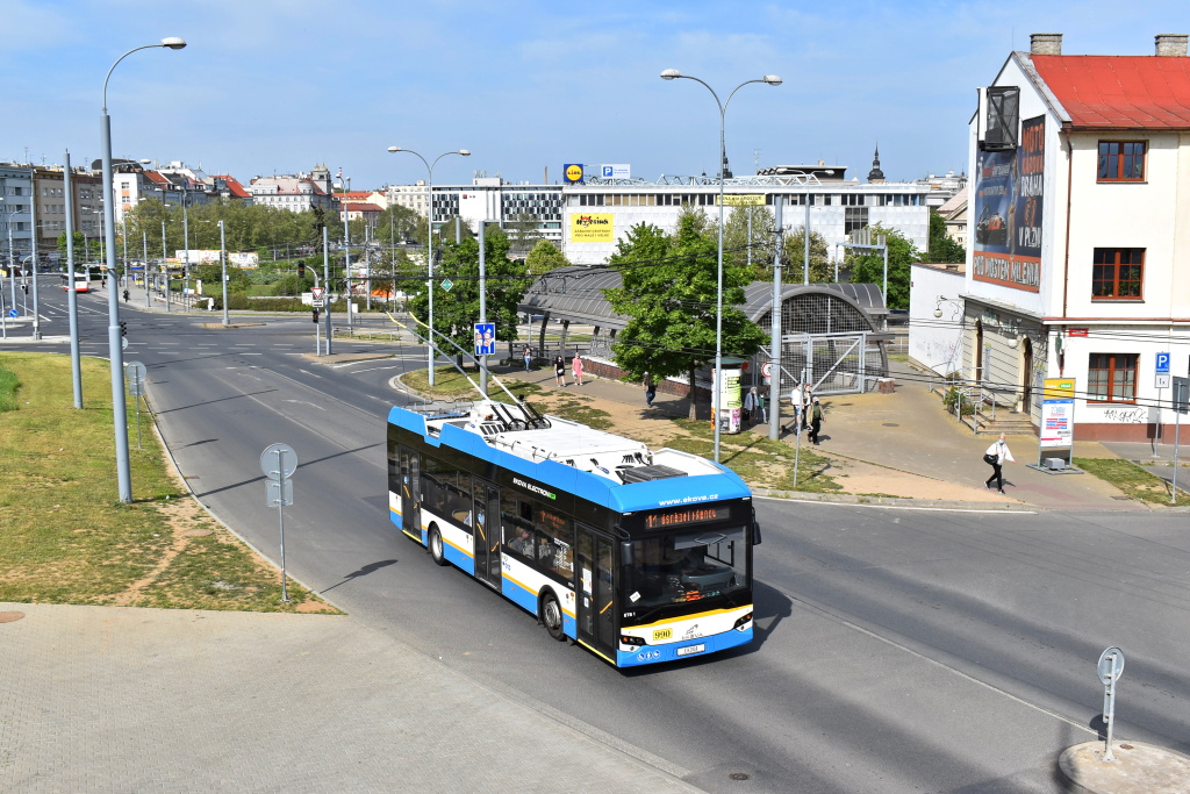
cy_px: 397
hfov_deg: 57.2
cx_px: 595
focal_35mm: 33
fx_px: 1091
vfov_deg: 40.0
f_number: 10
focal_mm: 22
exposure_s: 1/400
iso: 200
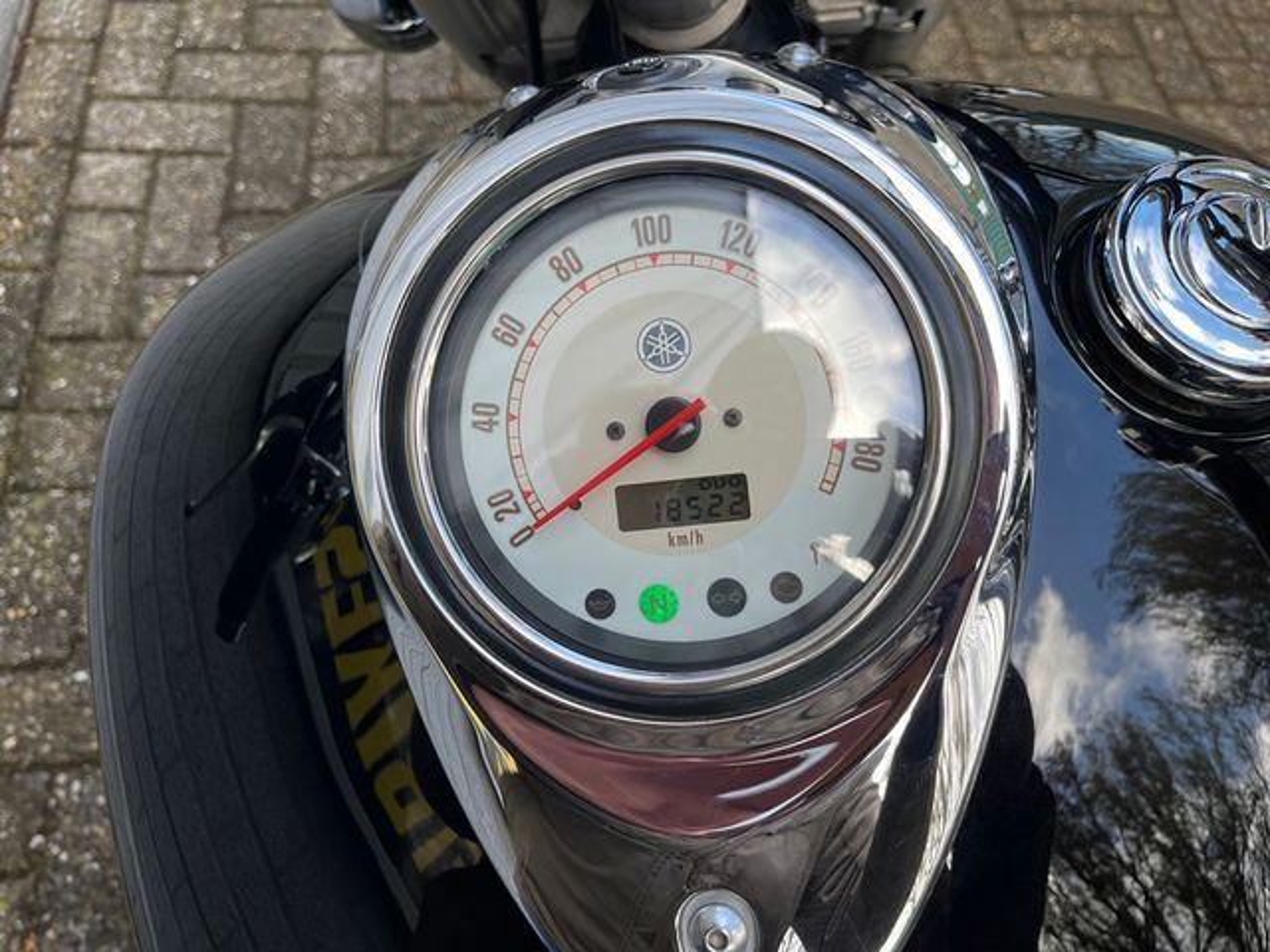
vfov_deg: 53.1
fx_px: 954
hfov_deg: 67.3
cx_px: 635
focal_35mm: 26
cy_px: 476
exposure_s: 1/162
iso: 40
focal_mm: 5.1
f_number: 1.6
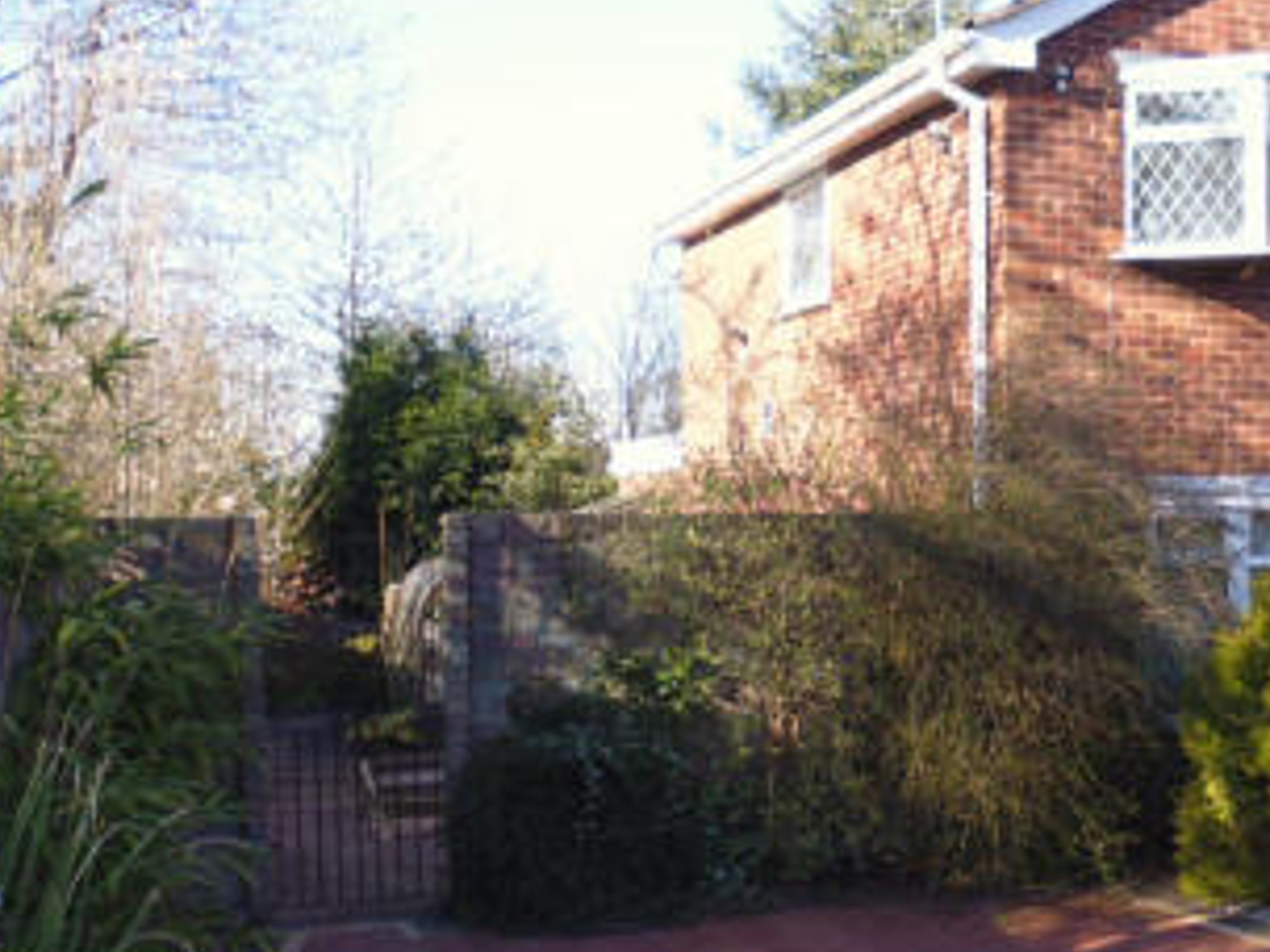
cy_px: 524
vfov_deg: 31.5
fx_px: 1688
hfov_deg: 39.3
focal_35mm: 46
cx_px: 1055
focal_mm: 4.3
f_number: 2.8
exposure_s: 1/250
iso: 100
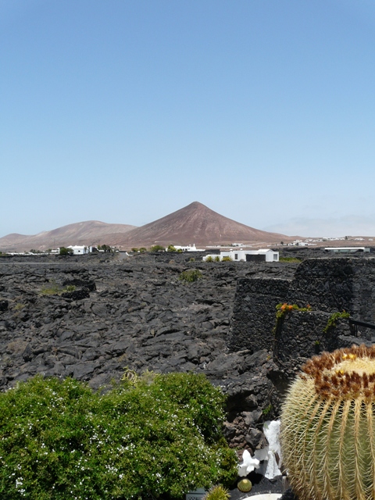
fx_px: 404
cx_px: 188
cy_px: 250
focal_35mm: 28
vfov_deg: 63.4
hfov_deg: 49.7
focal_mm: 4.6
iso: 100
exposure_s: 1/320
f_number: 5.6
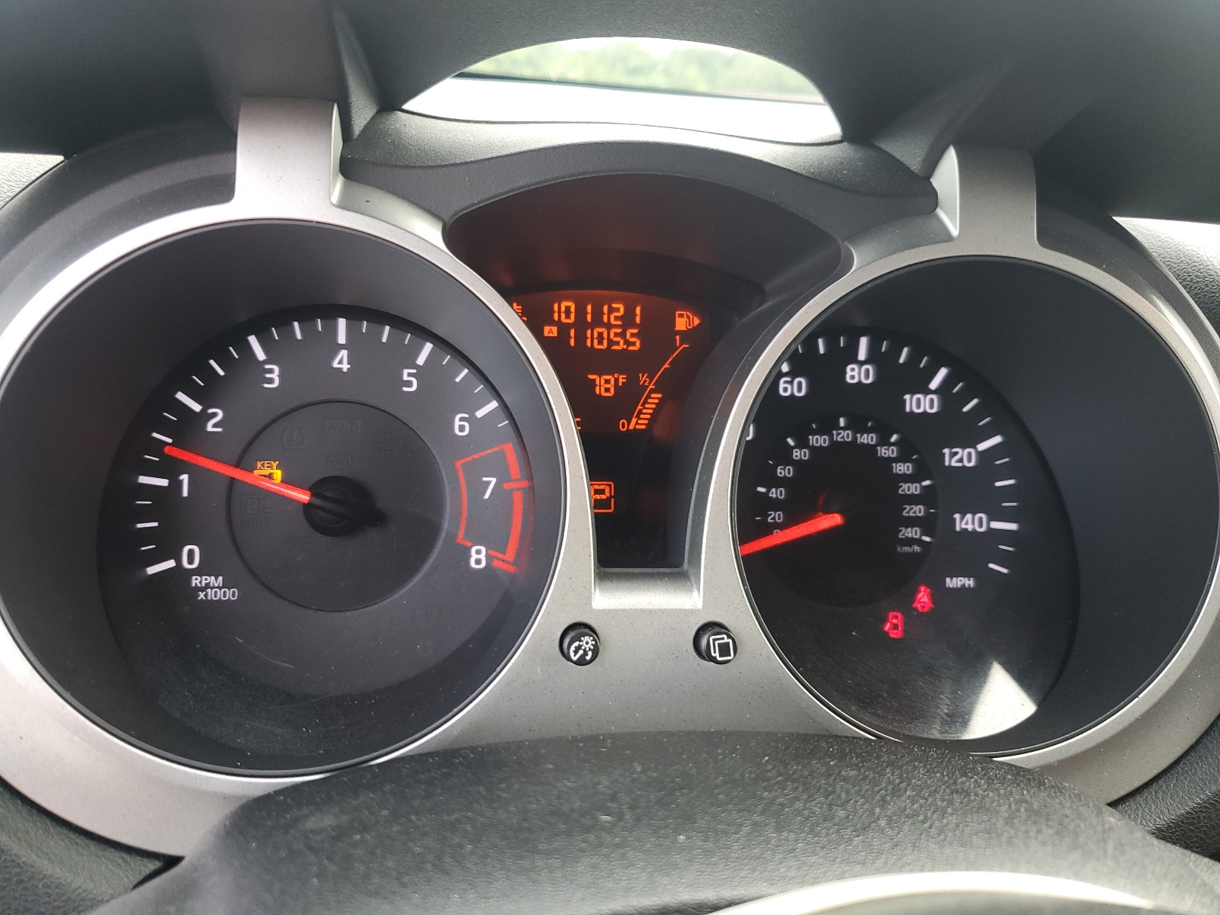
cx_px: 610
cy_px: 458
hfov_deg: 67.3
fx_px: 916
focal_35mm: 26
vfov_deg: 53.1
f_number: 1.5
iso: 66
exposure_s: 1/60.2
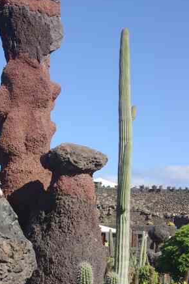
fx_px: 732
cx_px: 38
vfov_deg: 21.8
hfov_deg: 14.6
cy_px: 208
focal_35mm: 93
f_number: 8
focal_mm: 26.9
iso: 100
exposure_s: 1/250
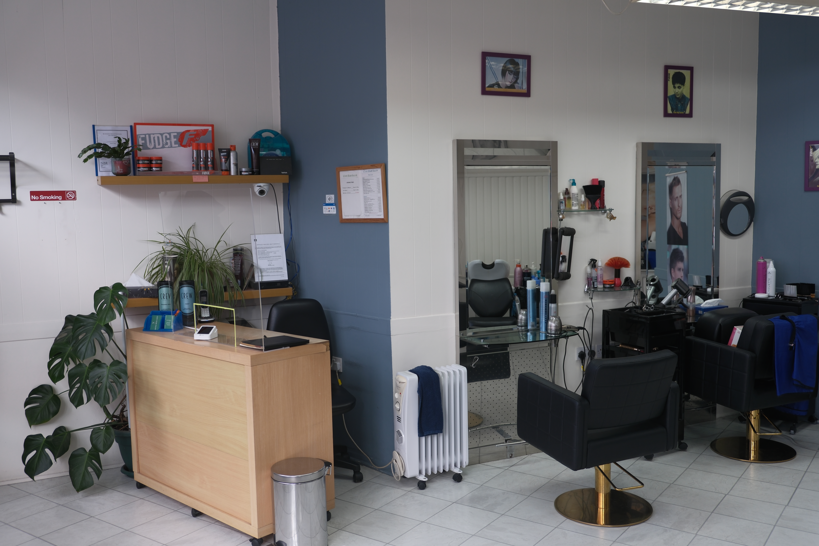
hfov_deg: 57.2
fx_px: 751
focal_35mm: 33
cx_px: 410
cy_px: 273
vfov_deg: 40.0
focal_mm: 22.3
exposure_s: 1/60
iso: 125
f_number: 3.2
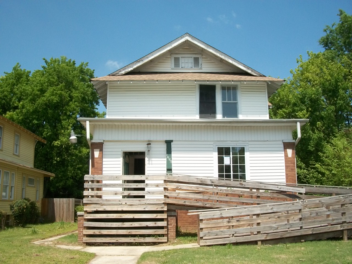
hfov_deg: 56.8
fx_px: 325
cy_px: 132
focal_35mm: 32
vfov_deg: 44.2
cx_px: 176
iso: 80
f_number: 5.5
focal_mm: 5.7
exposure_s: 1/320
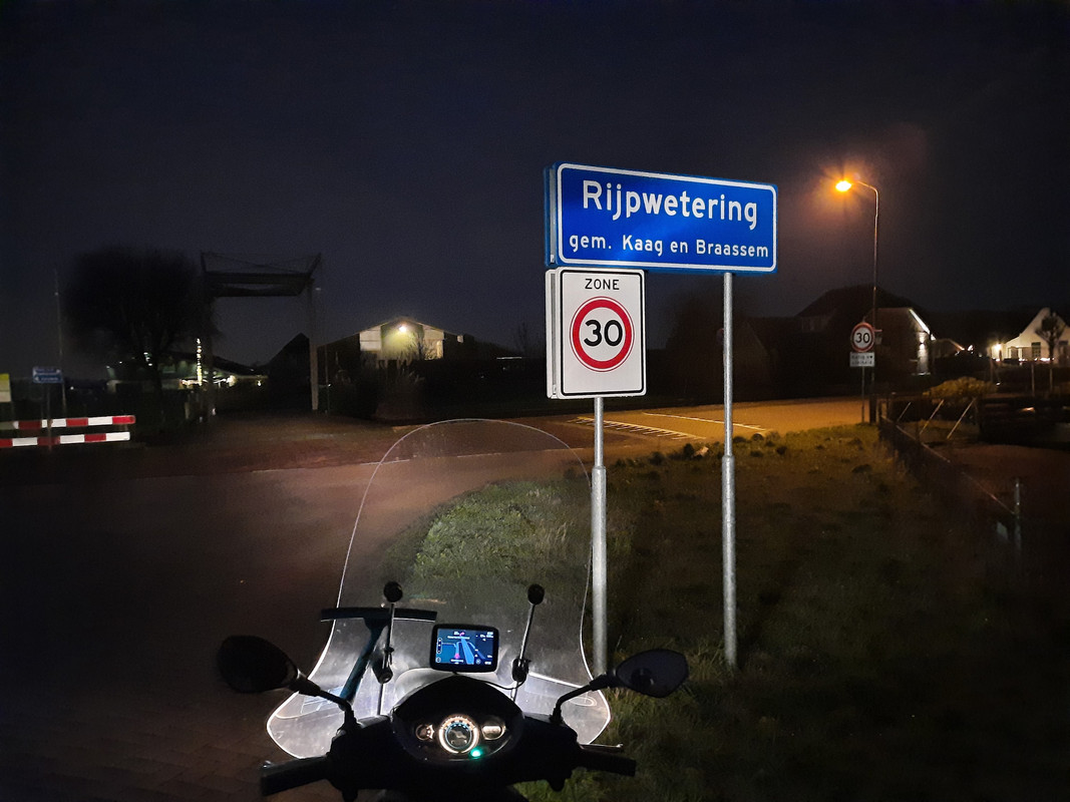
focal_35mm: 25
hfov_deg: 69.4
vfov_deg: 54.9
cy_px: 401
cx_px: 535
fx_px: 773
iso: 2000
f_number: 2
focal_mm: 4.6
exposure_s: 1/10
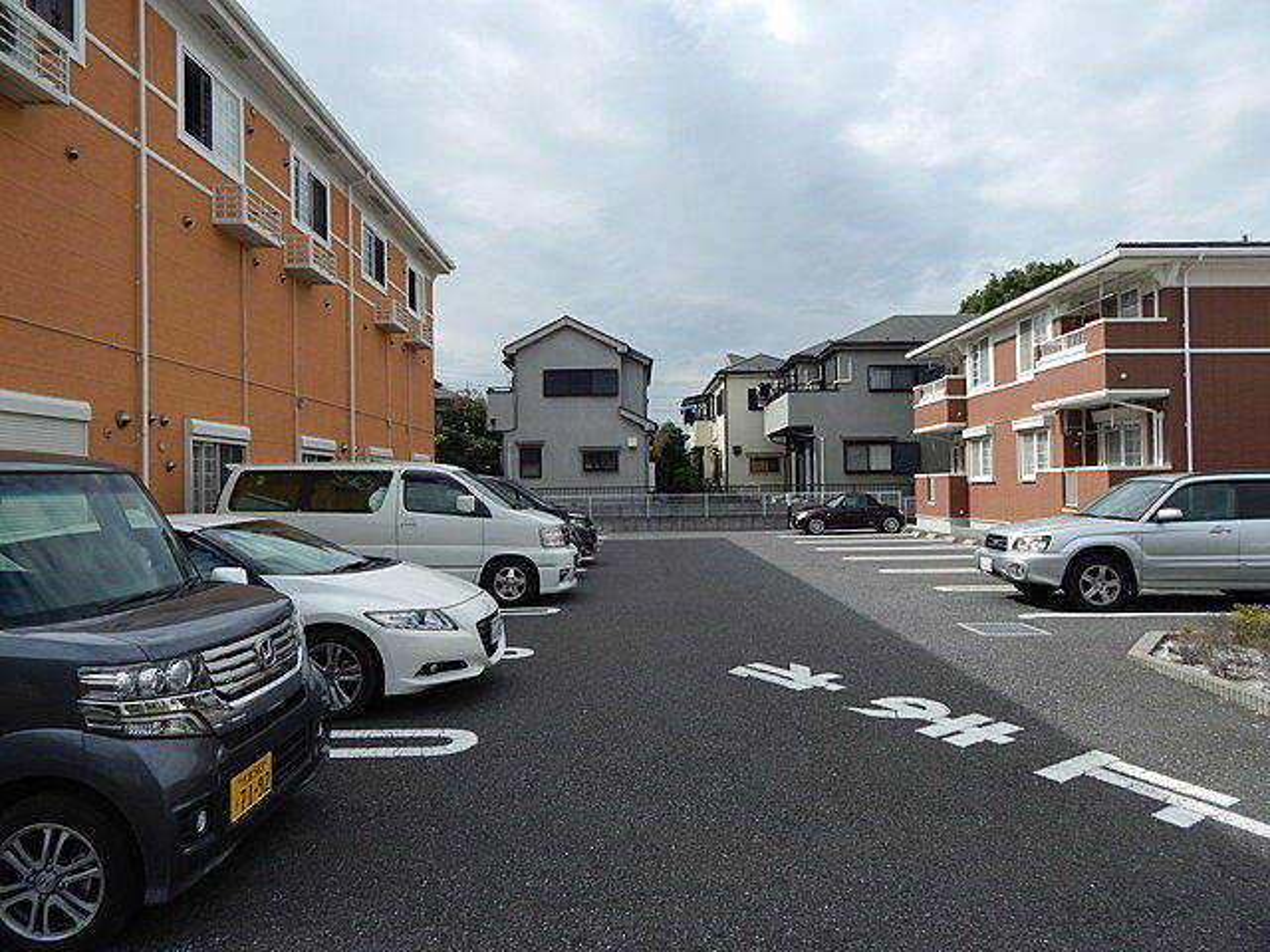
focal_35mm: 23
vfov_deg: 58.9
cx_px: 635
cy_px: 476
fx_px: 844
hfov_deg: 73.9
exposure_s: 1/1500
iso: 125
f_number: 3
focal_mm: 4
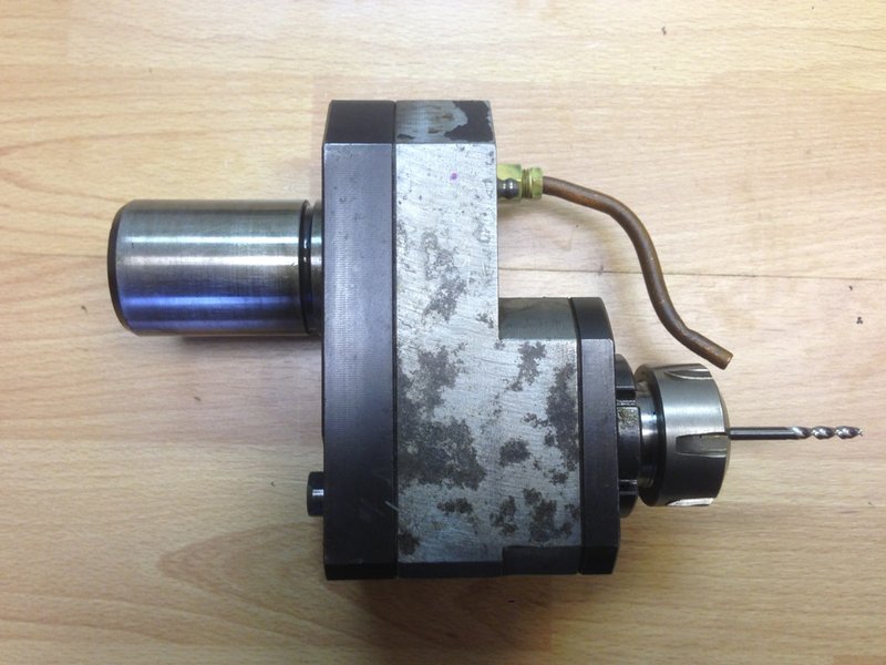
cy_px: 332
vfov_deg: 42.9
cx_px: 443
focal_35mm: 33
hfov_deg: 55.4
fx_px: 845
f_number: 2.4
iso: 64
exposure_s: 1/20
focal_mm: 4.13
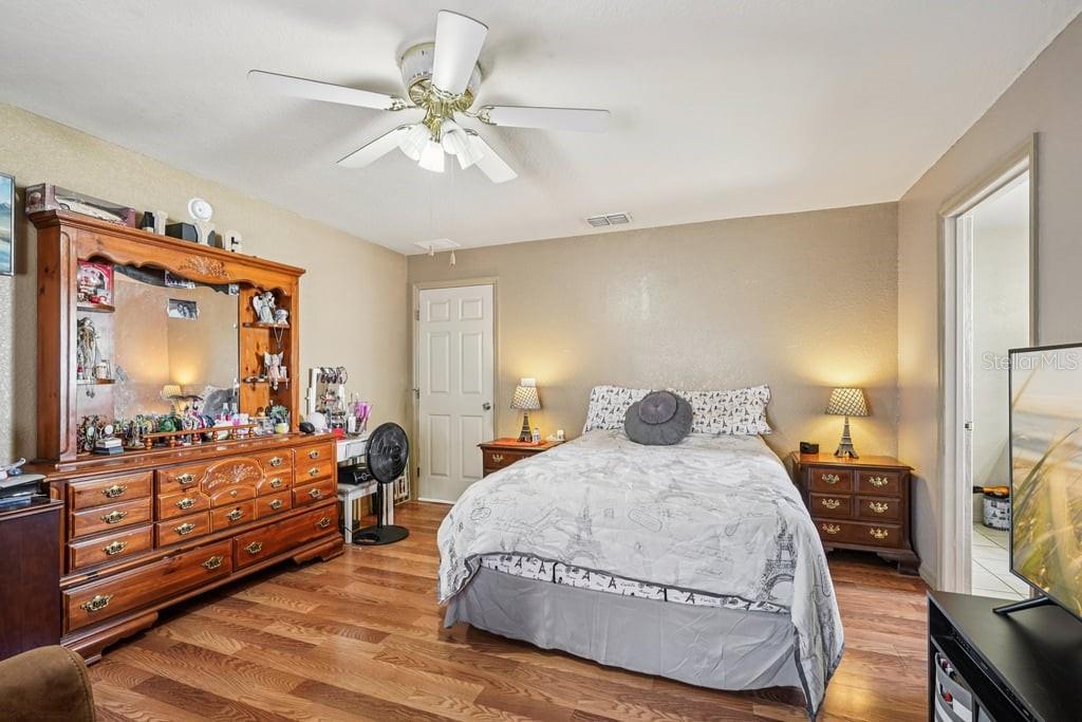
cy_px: 361
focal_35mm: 16
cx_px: 541
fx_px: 481
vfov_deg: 73.8
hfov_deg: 96.7
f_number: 8
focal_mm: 16
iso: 400
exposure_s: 1/3.33
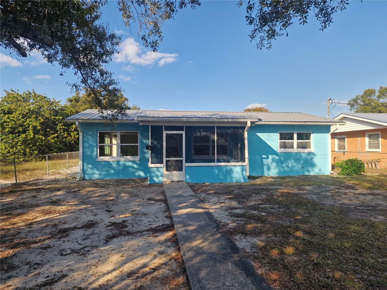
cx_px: 194
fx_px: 257
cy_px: 145
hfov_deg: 73.9
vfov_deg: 58.9
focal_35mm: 23
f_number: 1.8
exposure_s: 1/688
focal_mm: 6.4
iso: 50
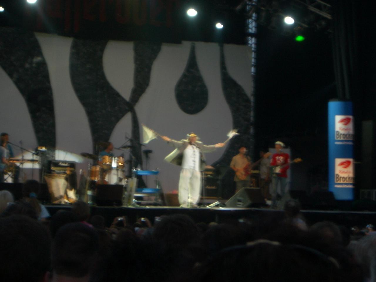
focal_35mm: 105
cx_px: 188
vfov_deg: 14.1
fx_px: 1141
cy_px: 141
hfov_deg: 18.7
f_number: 4.8
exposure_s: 1/8
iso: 50
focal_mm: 17.4
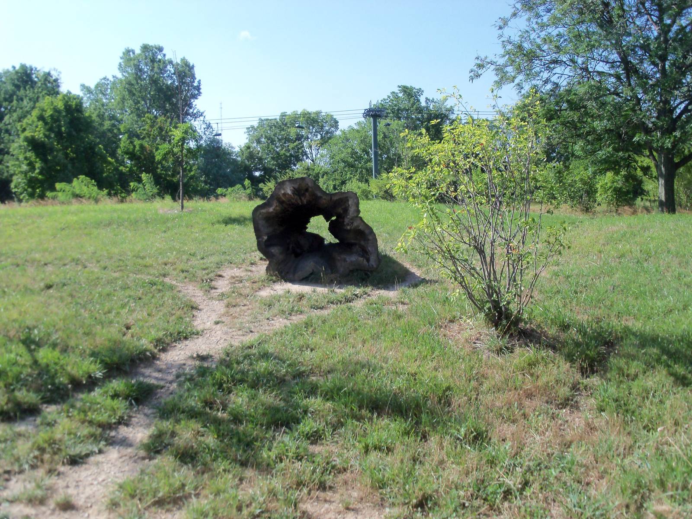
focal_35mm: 35
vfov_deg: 40.7
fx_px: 700
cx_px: 346
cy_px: 260
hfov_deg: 52.6
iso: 80
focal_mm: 6.3
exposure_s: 1/640
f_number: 3
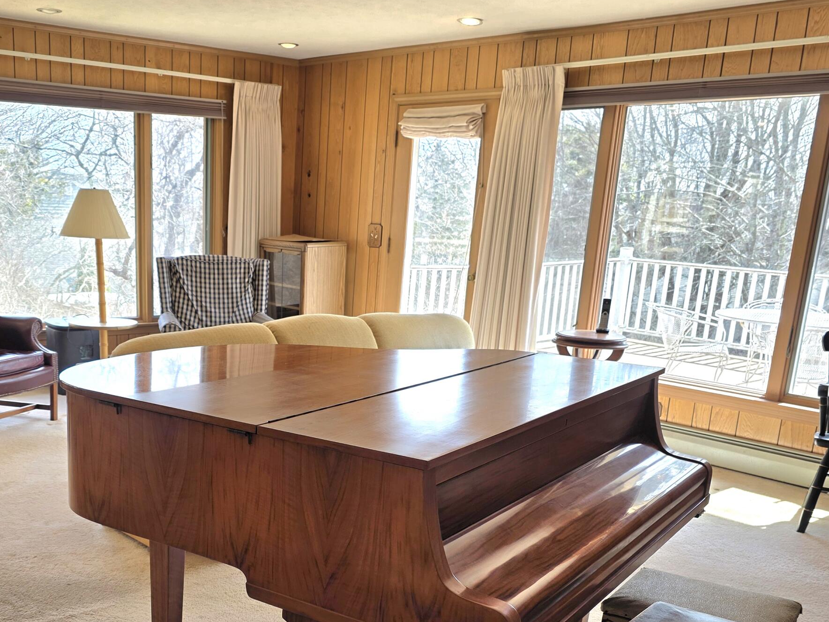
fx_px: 934
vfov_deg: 36.0
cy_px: 460
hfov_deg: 47.0
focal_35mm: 39
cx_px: 268
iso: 16
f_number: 1.7
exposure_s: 1/120
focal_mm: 6.3
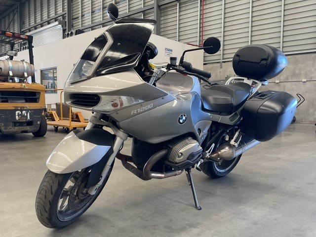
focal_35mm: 29
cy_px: 118
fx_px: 265
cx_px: 158
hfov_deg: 61.7
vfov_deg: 48.2
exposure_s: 1/60
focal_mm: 3
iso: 40
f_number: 1.8
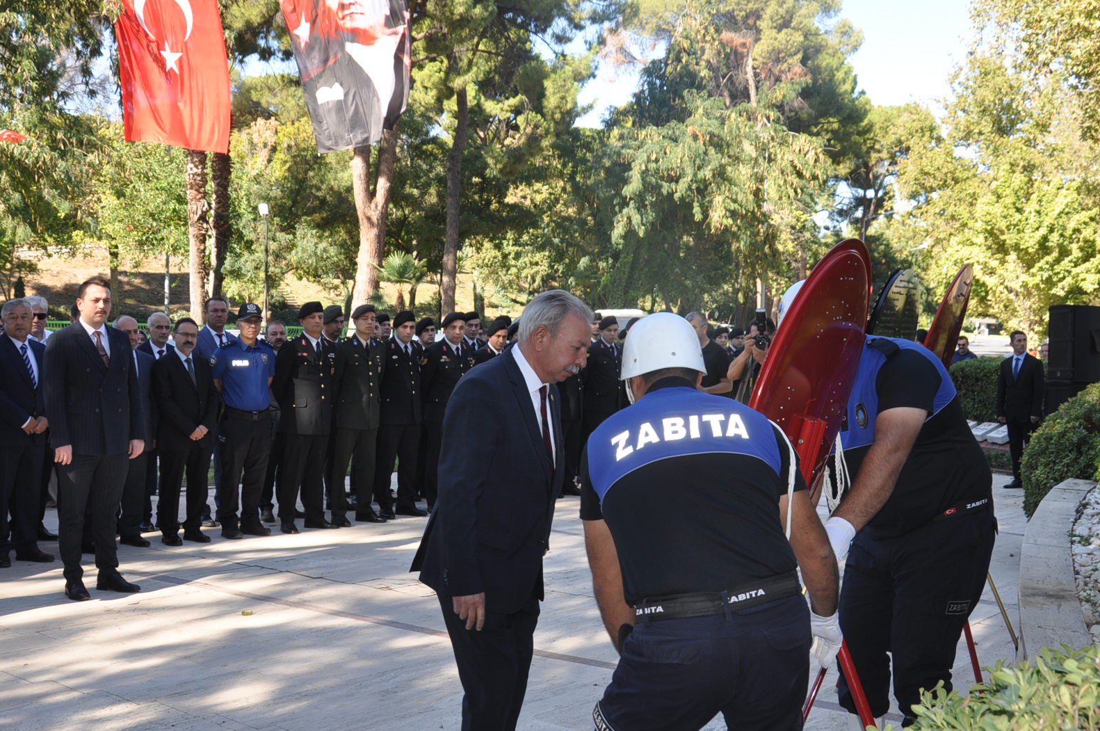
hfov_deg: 45.8
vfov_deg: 31.3
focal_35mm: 43
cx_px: 586
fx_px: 1303
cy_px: 367
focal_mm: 21
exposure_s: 1/200
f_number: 5.6
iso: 200
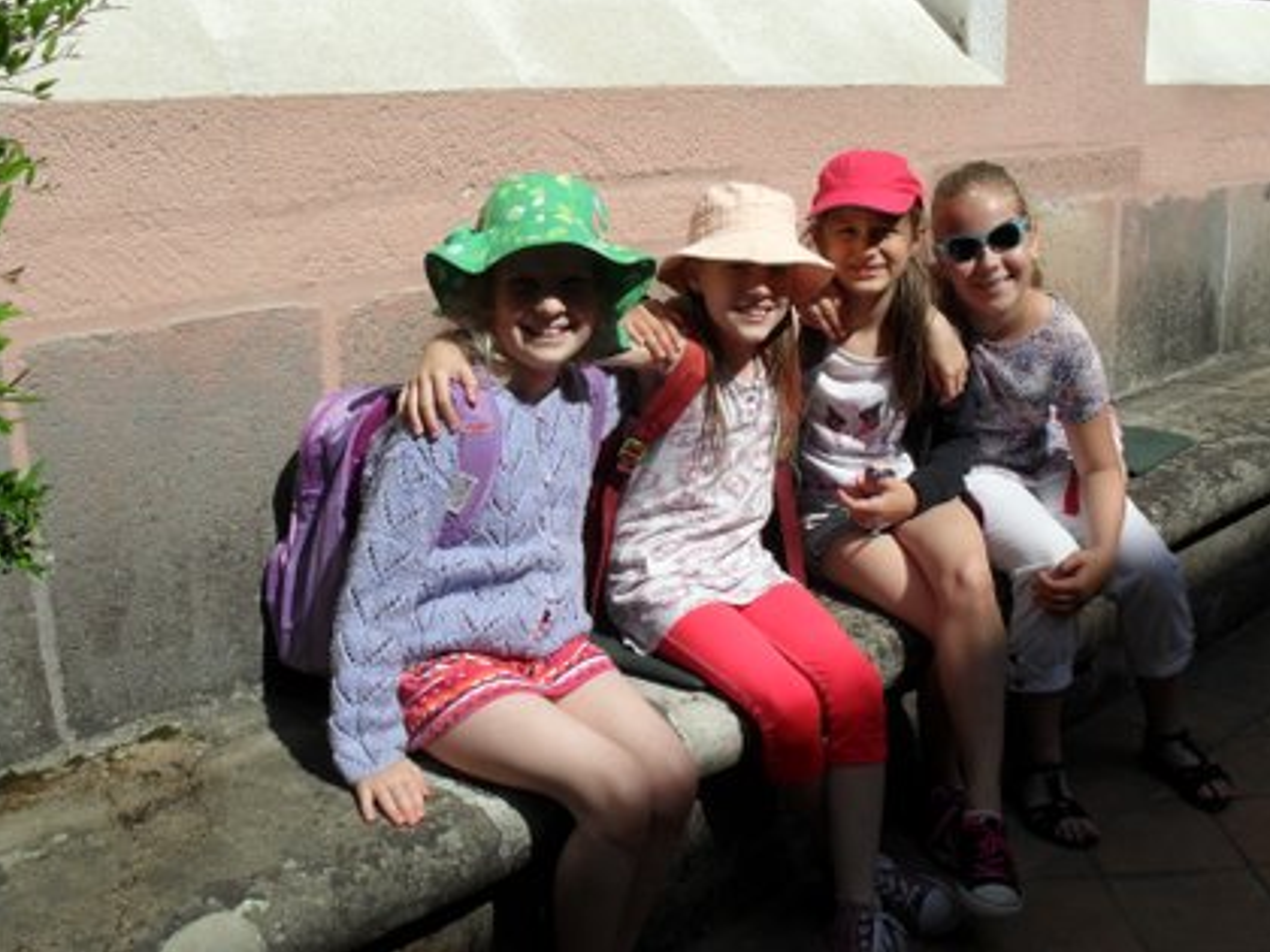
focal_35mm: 40
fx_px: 1468
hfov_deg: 46.7
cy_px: 484
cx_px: 714
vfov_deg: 36.0
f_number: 8.4
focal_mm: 6.3
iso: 100
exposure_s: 1/250
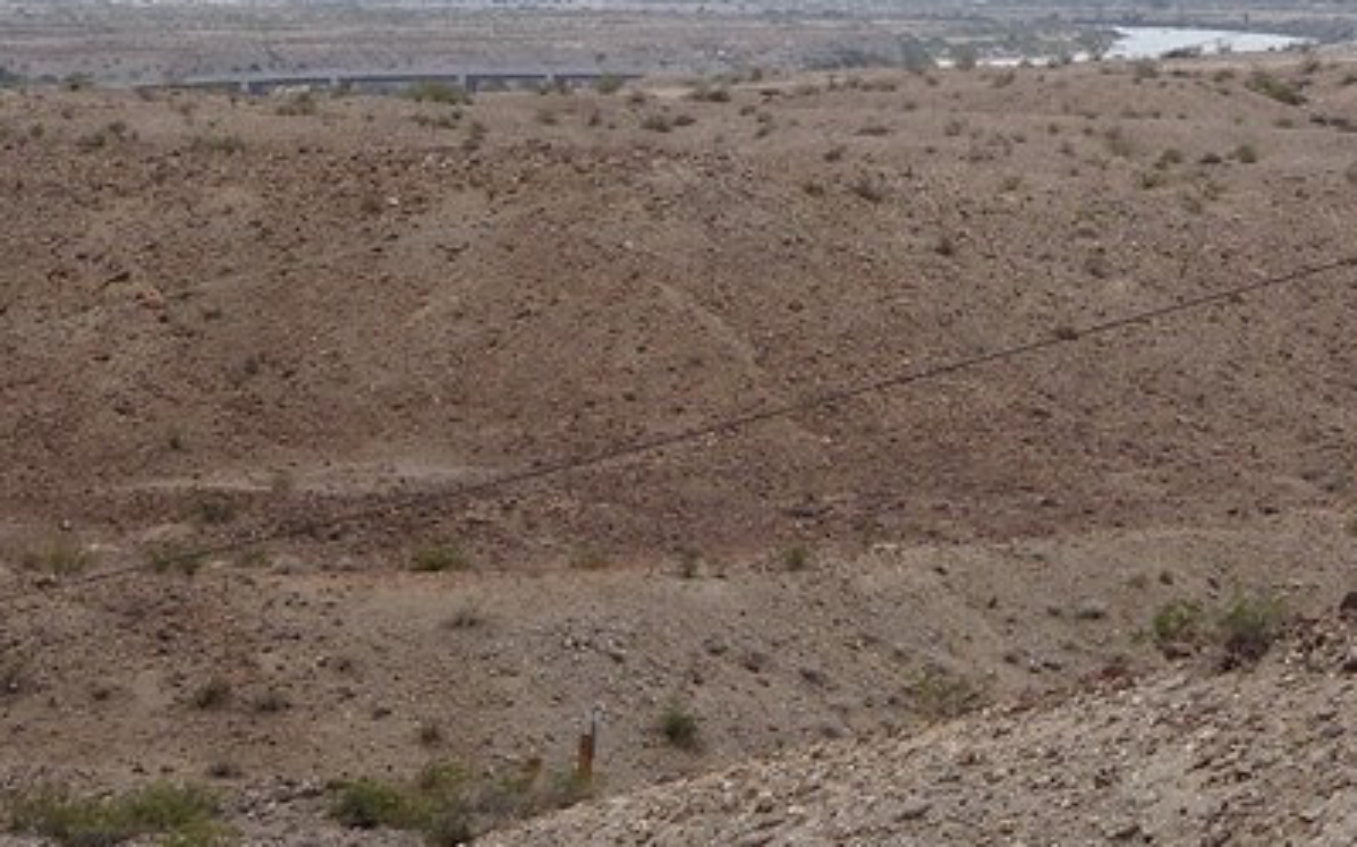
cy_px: 344
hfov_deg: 7.7
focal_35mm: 272
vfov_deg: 4.8
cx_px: 1408
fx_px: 10055
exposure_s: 1/400
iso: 80
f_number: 5
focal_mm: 17.01
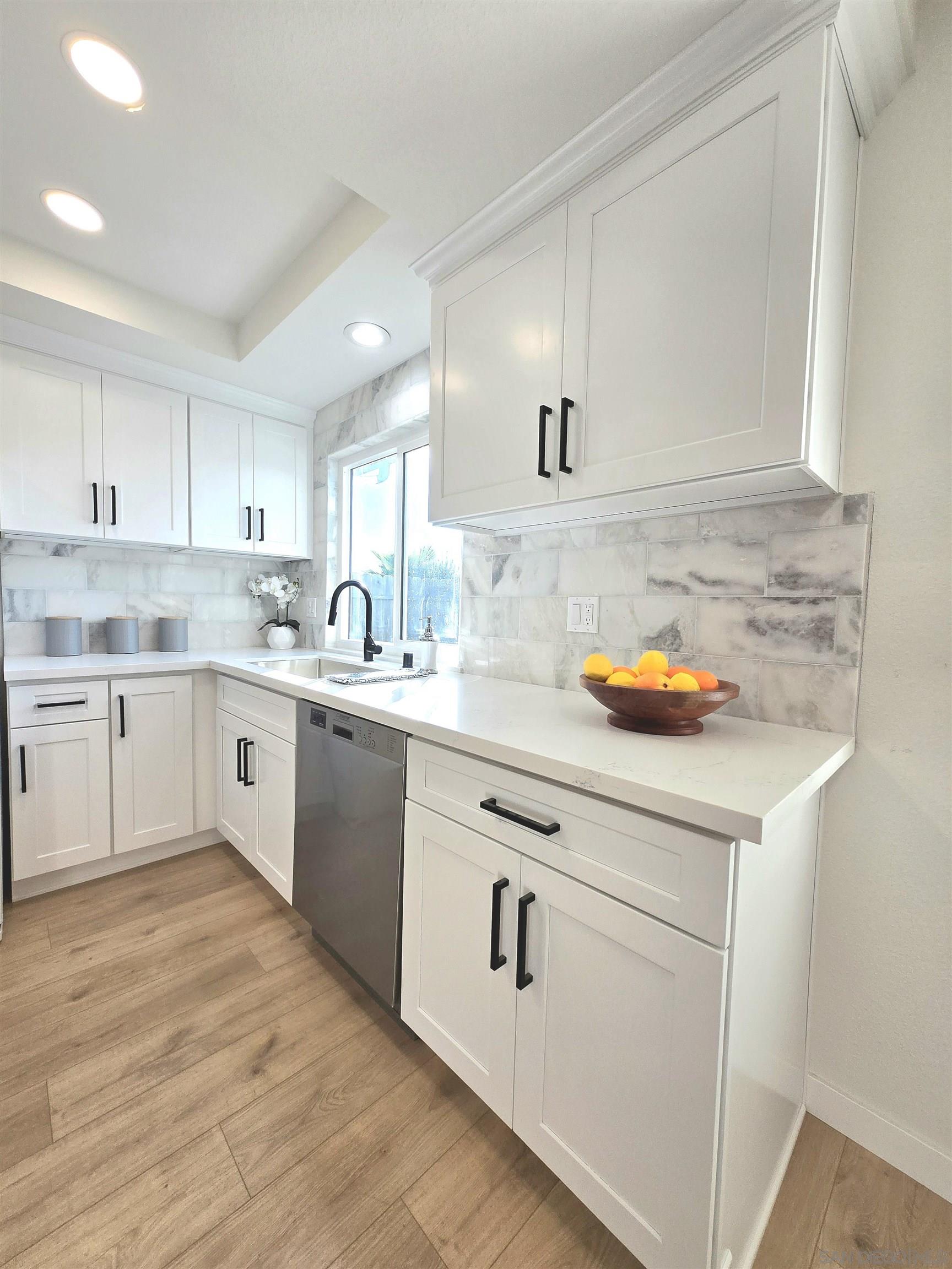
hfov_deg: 89.9
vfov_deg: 106.2
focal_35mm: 13
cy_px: 634
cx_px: 476
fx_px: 477
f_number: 2.2
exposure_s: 1/135
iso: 25
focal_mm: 1.7
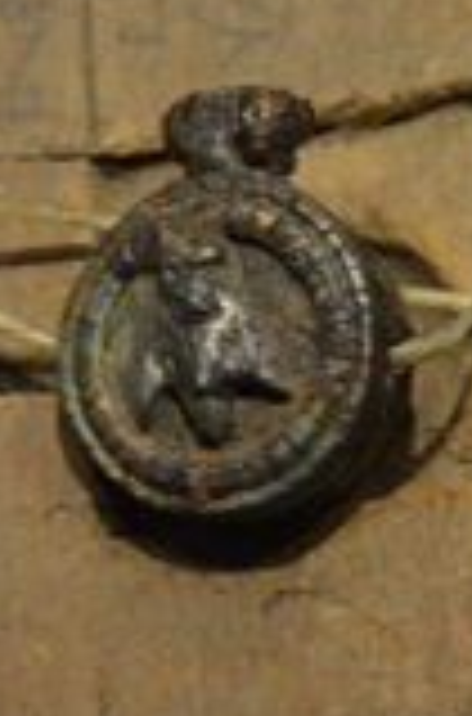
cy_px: 504
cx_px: -135
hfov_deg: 2.0
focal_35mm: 691
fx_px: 13678
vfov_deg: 3.0
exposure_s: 1/80
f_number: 5.6
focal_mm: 110
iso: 640
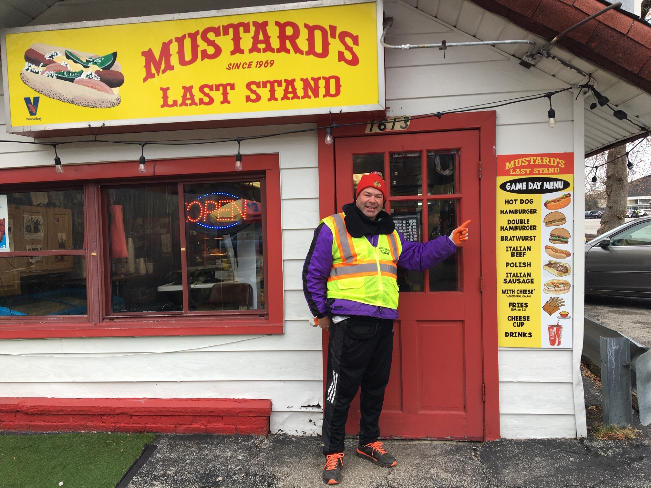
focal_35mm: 29
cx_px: 326
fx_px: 545
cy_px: 244
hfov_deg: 61.7
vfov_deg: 48.2
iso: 25
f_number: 2.2
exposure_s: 1/167
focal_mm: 4.15
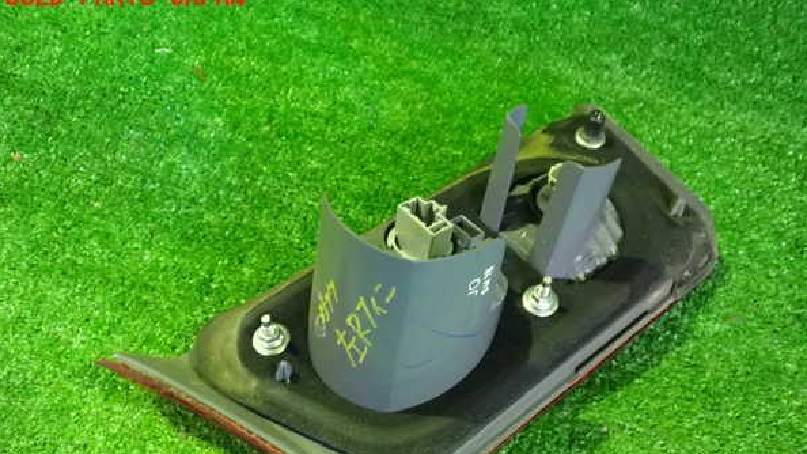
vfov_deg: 35.4
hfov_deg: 59.5
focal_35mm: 33
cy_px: 285
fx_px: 706
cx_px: 405
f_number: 2.3
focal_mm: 5.4
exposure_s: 1/50
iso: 1600
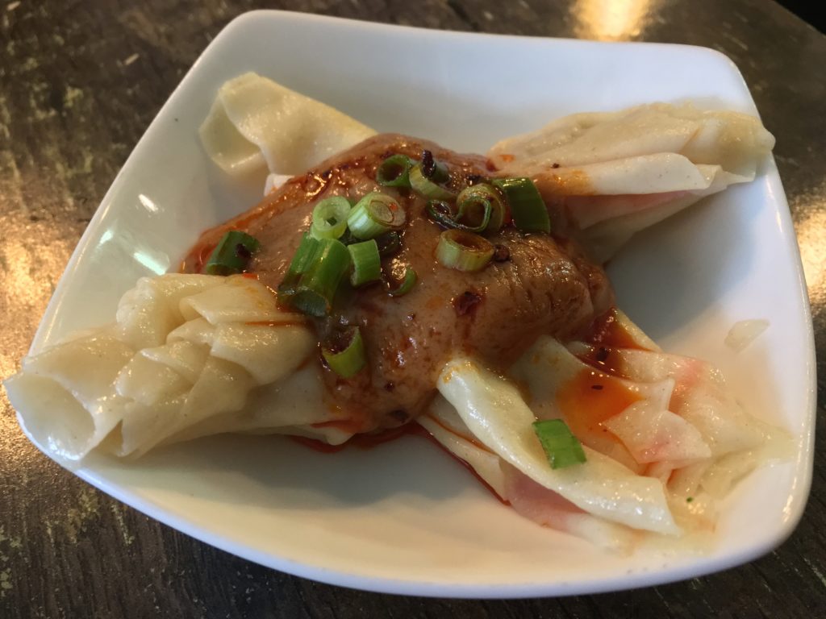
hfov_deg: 61.7
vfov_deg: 48.2
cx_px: 413
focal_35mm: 29
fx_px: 692
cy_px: 310
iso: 200
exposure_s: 1/30
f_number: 2.2
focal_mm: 4.15
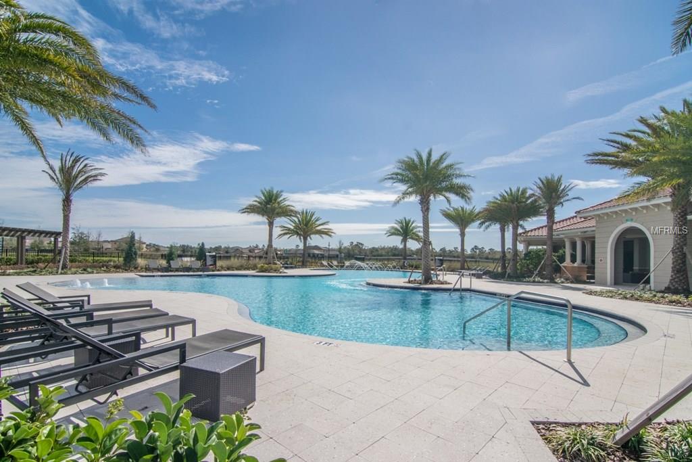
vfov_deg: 72.1
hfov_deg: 95.0
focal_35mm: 16
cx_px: 346
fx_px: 317
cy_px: 231
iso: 640
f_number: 7.1
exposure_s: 1/2000
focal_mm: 11
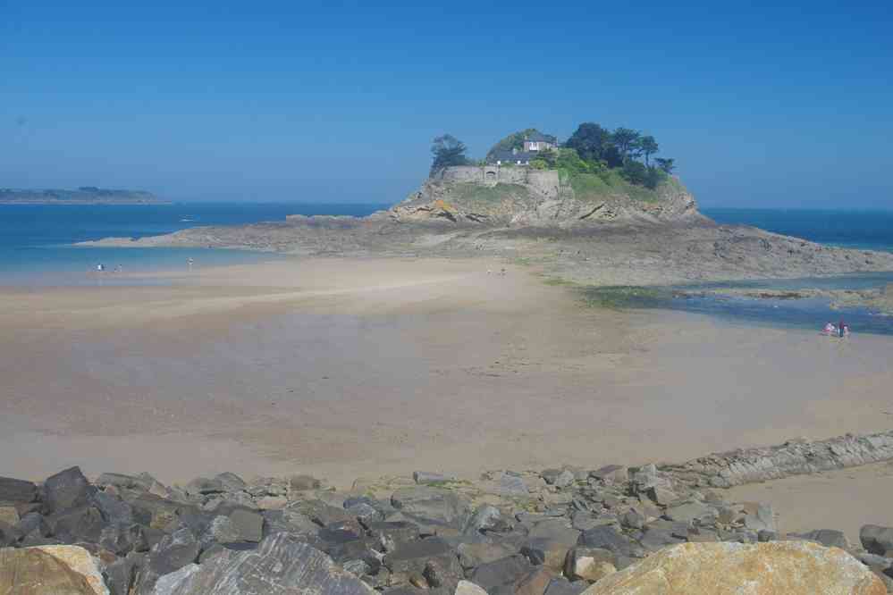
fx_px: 893
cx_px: 446
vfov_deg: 36.9
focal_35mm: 36
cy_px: 298
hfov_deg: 53.1
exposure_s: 1/100
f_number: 11
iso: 200
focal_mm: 24
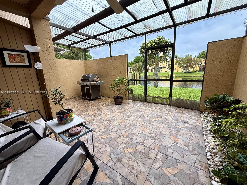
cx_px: 124
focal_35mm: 14
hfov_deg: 102.1
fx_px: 100
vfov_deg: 85.7
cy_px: 92
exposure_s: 1/355
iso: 64
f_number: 2.2
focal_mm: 2.22
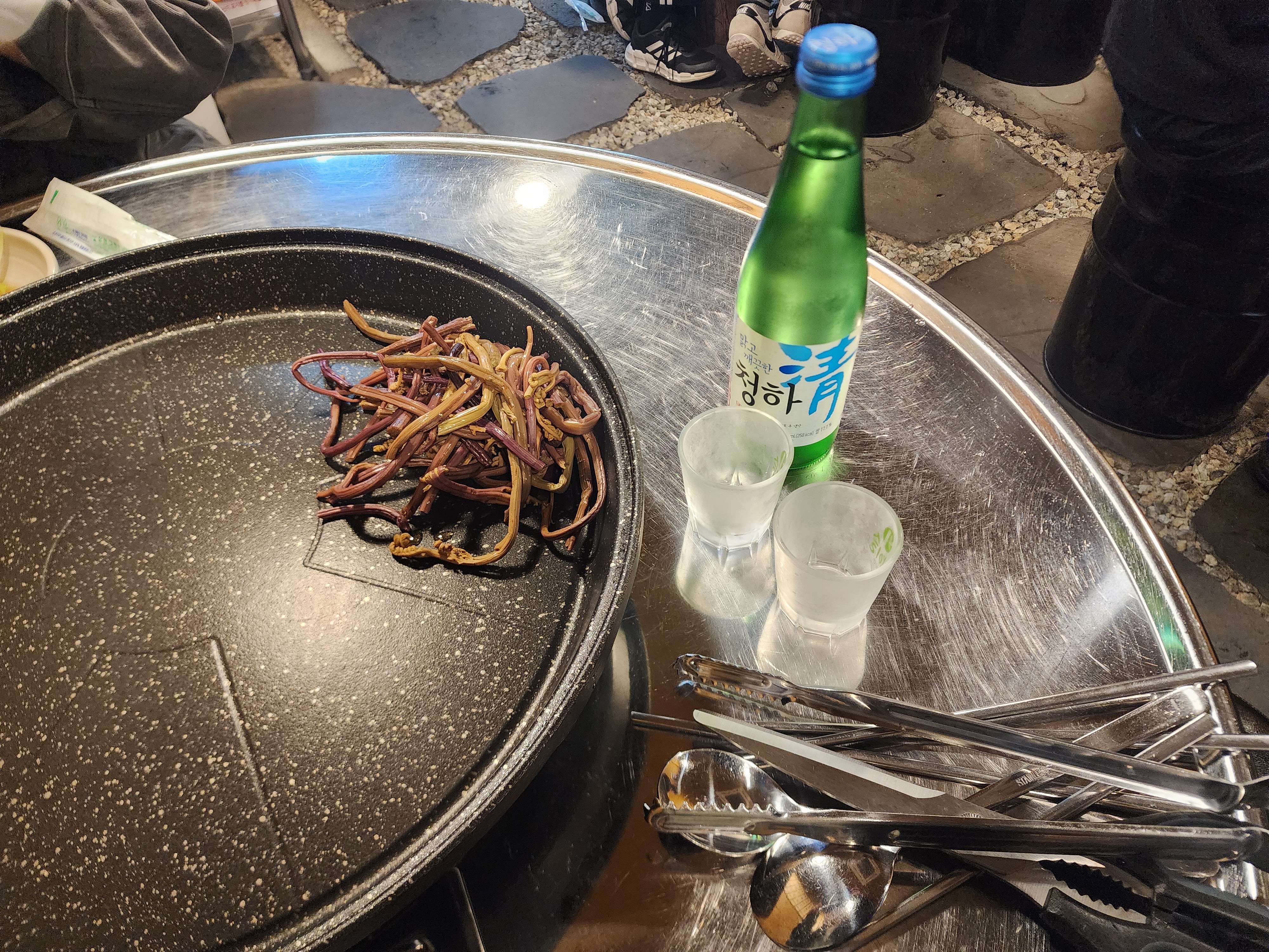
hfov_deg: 73.9
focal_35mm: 23
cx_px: 634
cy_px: 476
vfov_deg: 58.9
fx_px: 843
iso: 800
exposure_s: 1/120
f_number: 1.8
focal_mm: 6.4
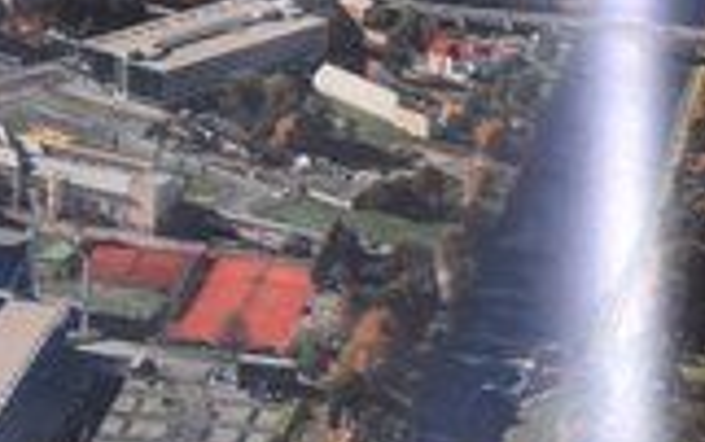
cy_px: -133
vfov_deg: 2.5
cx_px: 2146
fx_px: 10043
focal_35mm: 522
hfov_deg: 3.9
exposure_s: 1/100
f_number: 5.6
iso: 900
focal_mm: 55
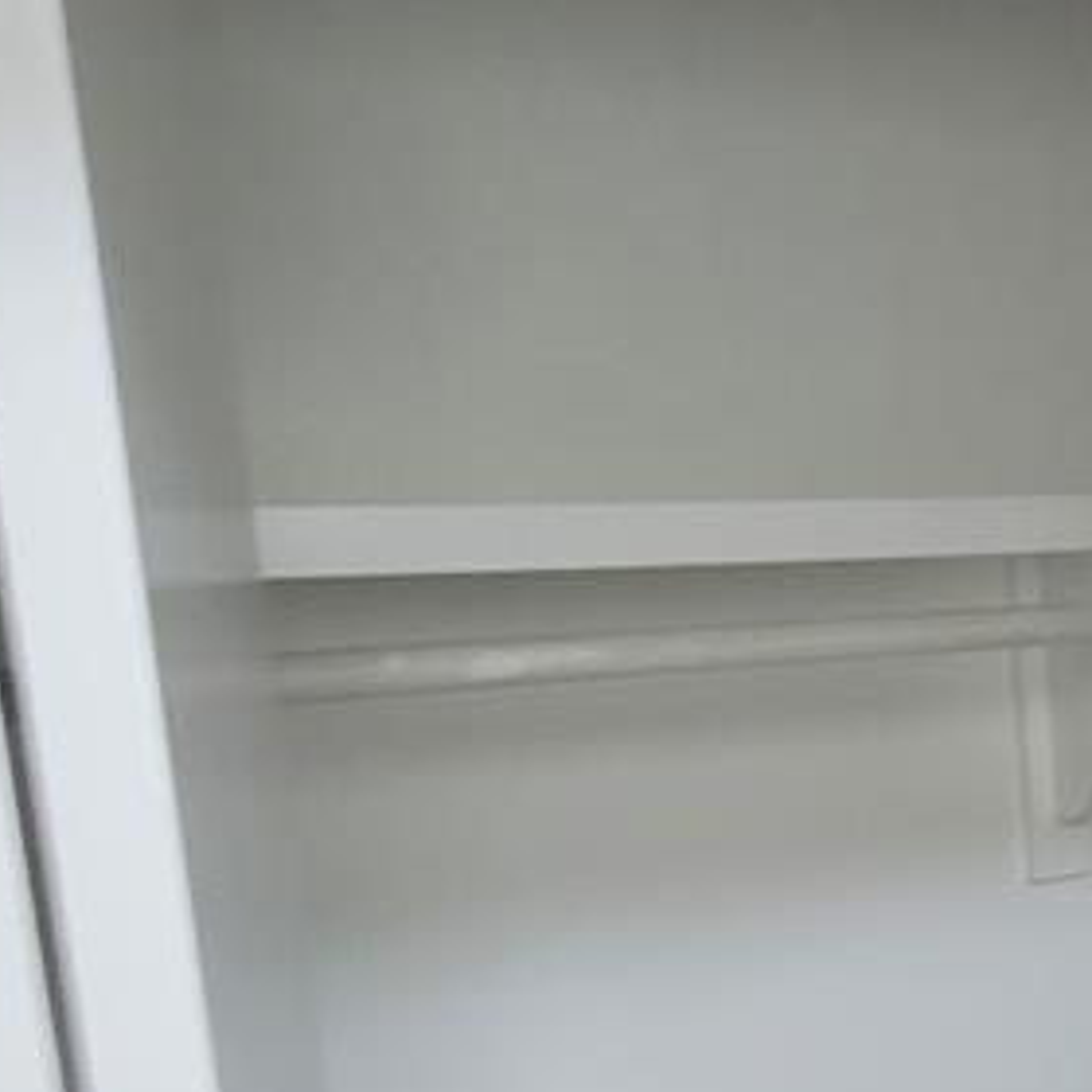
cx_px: 1190
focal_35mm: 42
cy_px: 838
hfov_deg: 34.7
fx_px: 1499
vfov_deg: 38.8
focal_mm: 2.2
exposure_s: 1/24
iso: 640
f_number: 2.2
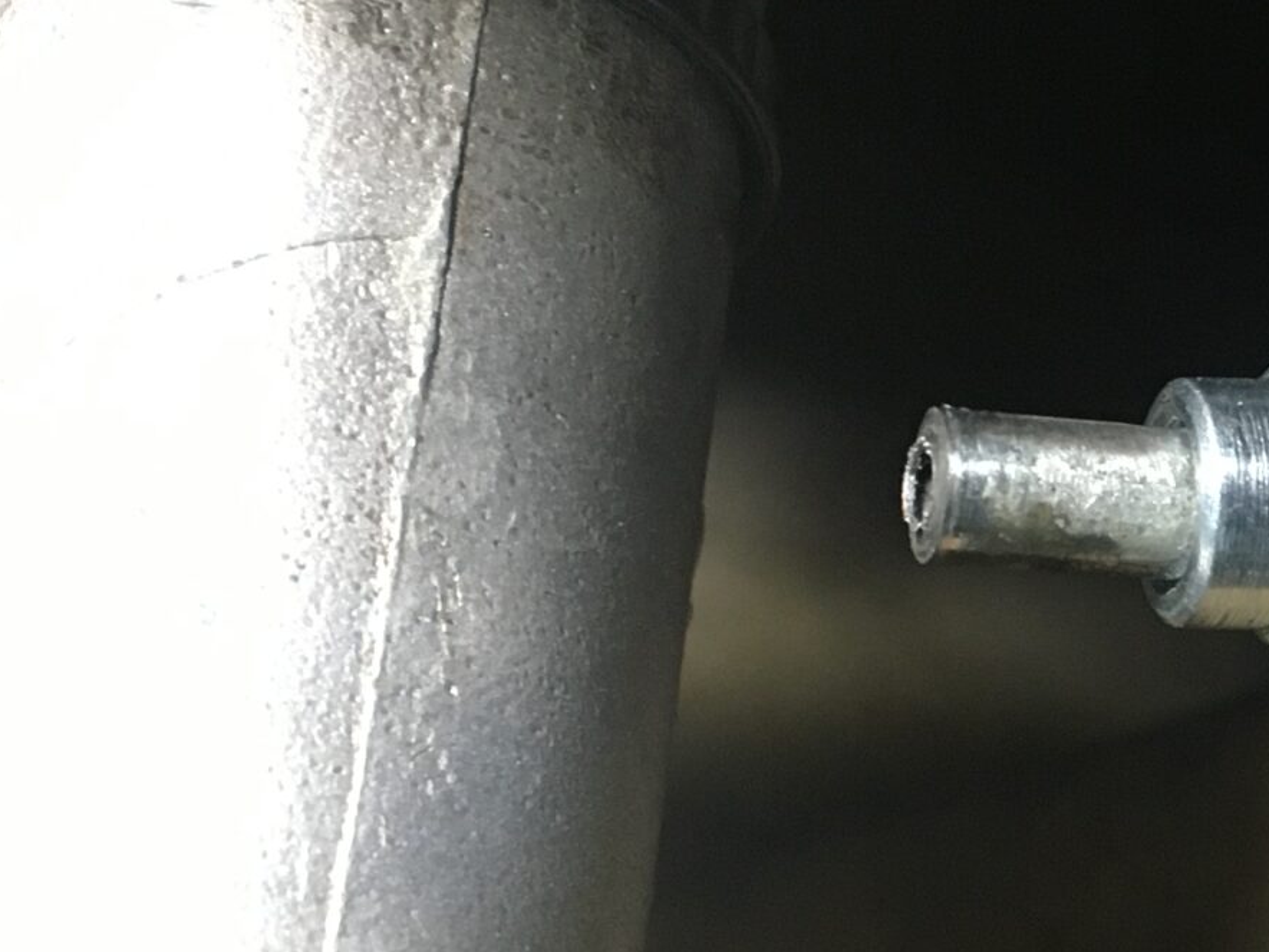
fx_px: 3079
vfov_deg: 17.5
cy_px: 678
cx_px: 1279
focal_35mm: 84
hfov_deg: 22.4
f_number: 2.2
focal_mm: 4.15
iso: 200
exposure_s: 1/24
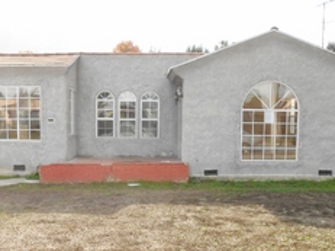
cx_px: 142
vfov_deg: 36.6
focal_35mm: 39
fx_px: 377
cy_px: 152
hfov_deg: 47.7
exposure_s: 1/320
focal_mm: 4.6
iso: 80
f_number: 3.5
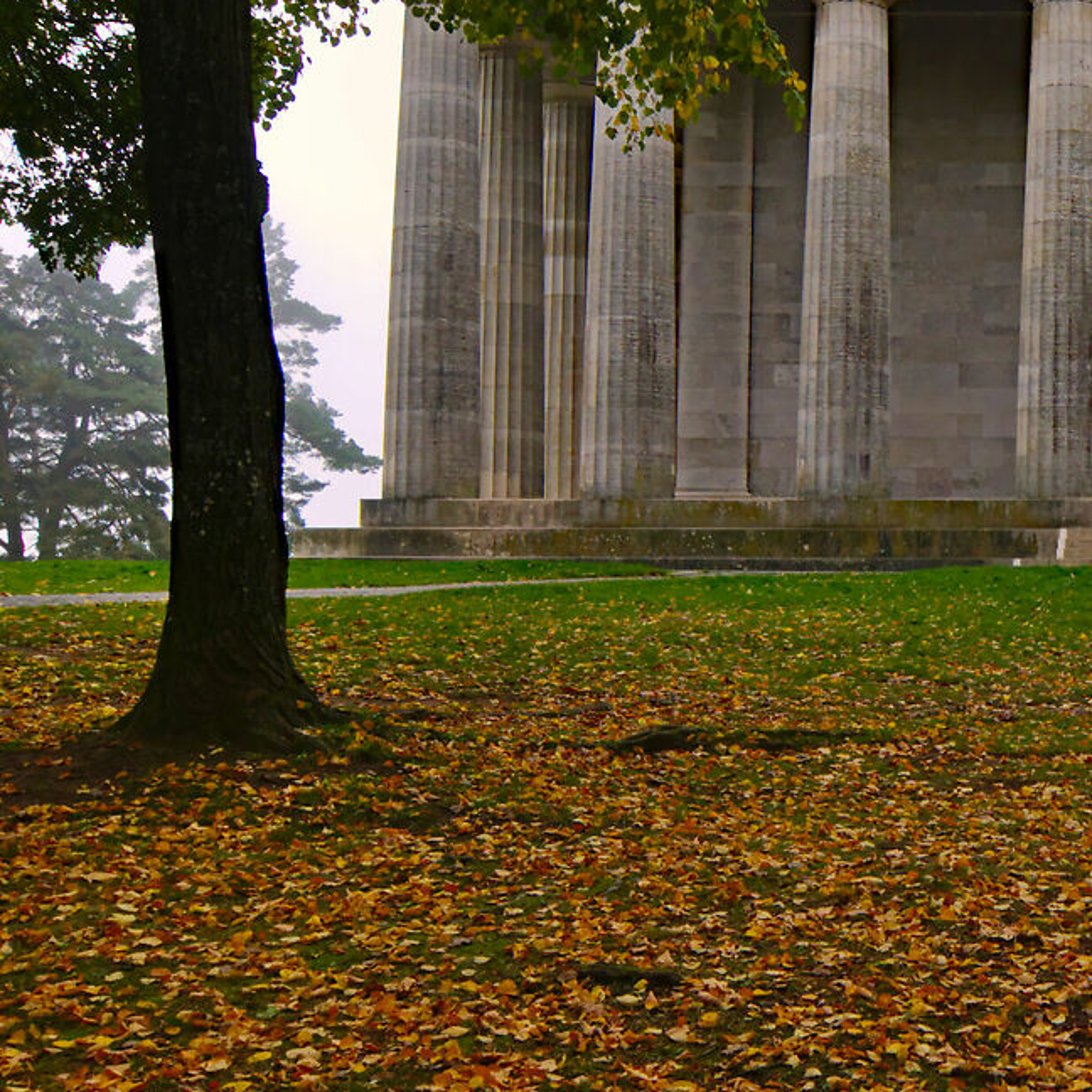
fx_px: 2106
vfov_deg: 29.1
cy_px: 556
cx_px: 1240
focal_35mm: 59
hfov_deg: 26.5
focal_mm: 9
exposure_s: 1/30
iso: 200
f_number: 8
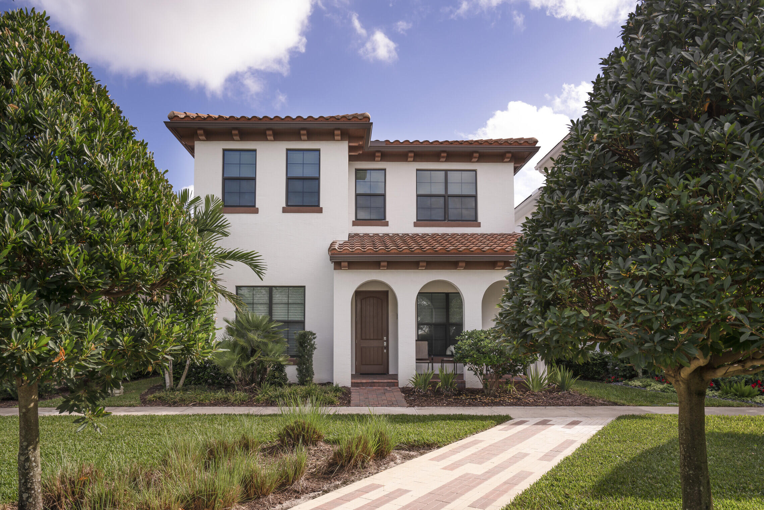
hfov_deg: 73.7
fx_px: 509
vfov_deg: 53.2
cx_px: 382
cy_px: 255
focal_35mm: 24
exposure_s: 1/160
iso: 50
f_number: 8
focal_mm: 24
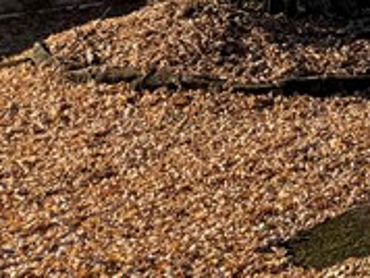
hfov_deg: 10.9
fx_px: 1477
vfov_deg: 9.6
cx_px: 1010
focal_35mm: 138
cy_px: -369
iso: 80
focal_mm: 6.76
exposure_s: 1/3096
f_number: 1.78
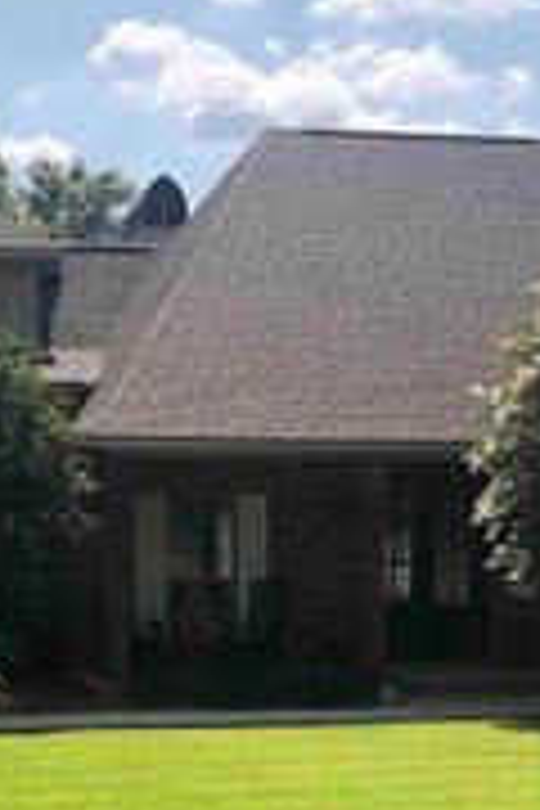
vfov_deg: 24.4
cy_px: 709
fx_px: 1822
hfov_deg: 16.8
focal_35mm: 81
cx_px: 202
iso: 20
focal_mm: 4
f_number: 1.8
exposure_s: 1/1312
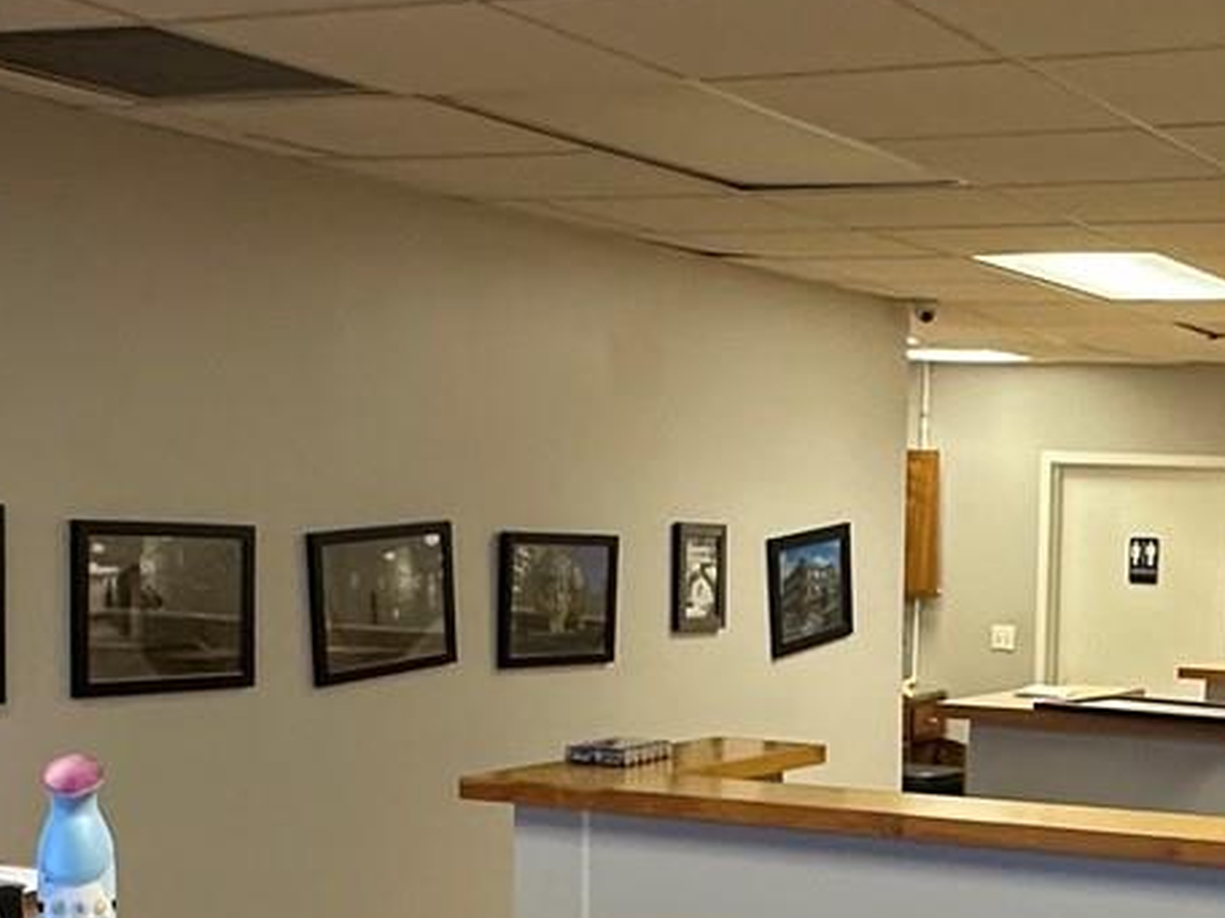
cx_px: 1045
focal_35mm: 63
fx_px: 2229
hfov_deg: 29.7
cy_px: 740
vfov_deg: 22.9
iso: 250
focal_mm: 2.22
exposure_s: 1/120
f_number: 2.2
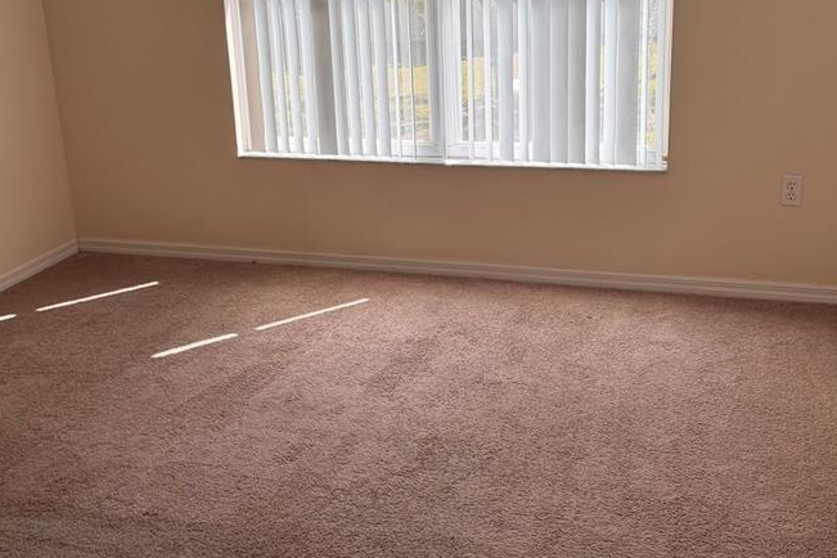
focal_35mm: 46
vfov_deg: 29.2
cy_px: 220
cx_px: 419
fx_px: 1069
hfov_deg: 42.7
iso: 100
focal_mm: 6.76
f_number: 1.78
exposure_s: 1/419
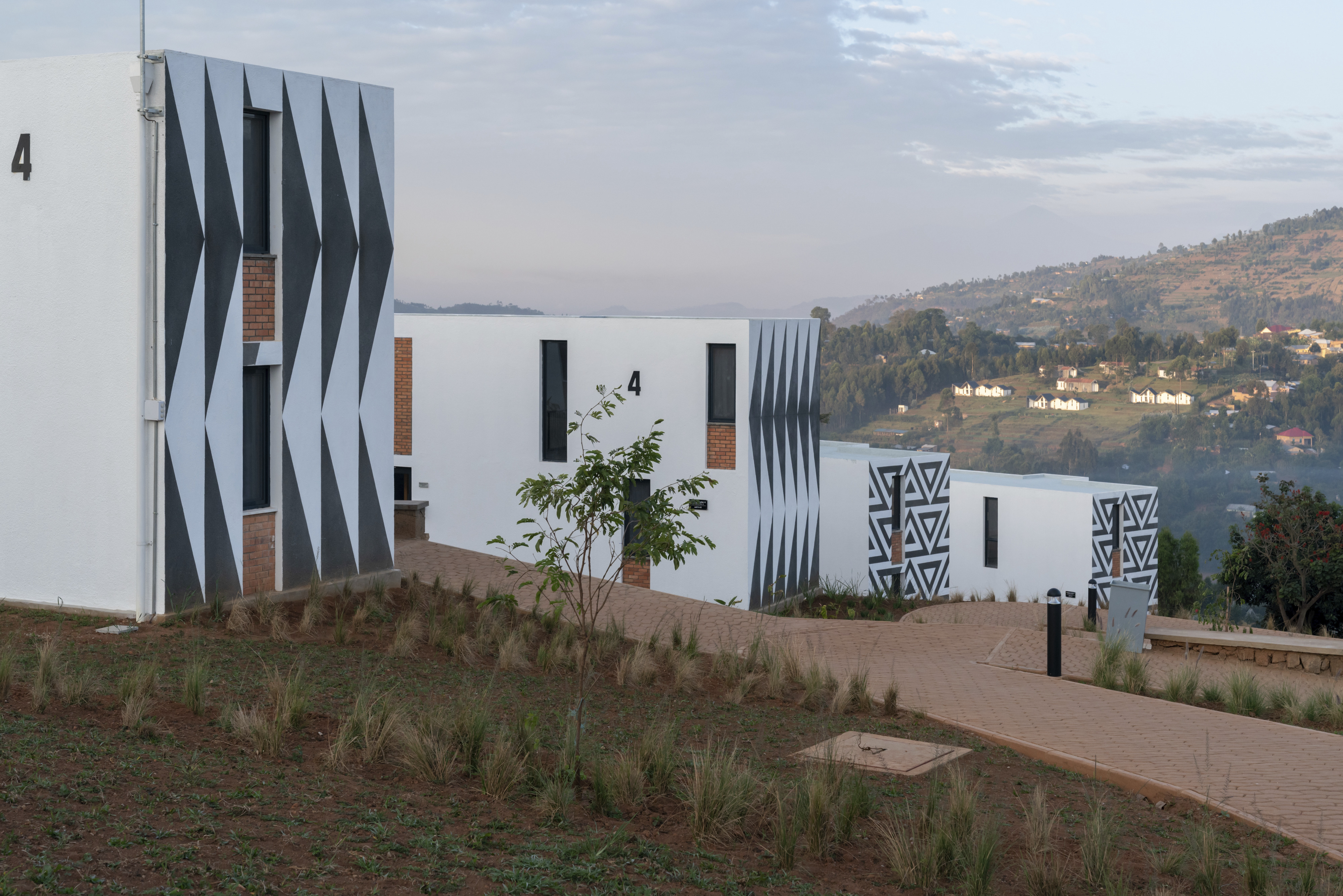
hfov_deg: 39.6
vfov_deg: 27.0
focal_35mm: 50
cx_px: 672
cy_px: 448
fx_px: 1865
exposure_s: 1/320
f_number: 7.1
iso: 800
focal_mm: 50
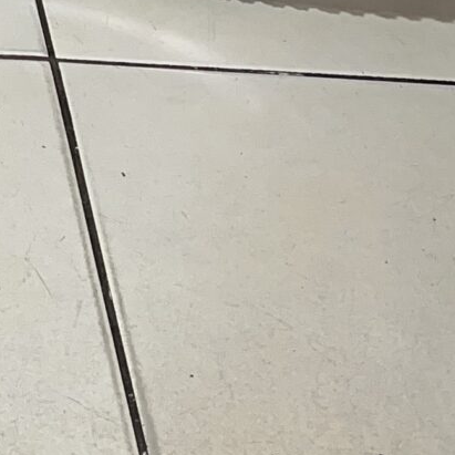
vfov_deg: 10.6
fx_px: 2127
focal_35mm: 143
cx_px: -430
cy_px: -596
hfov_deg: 11.2
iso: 40
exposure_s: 1/27
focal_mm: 5.7
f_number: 1.5
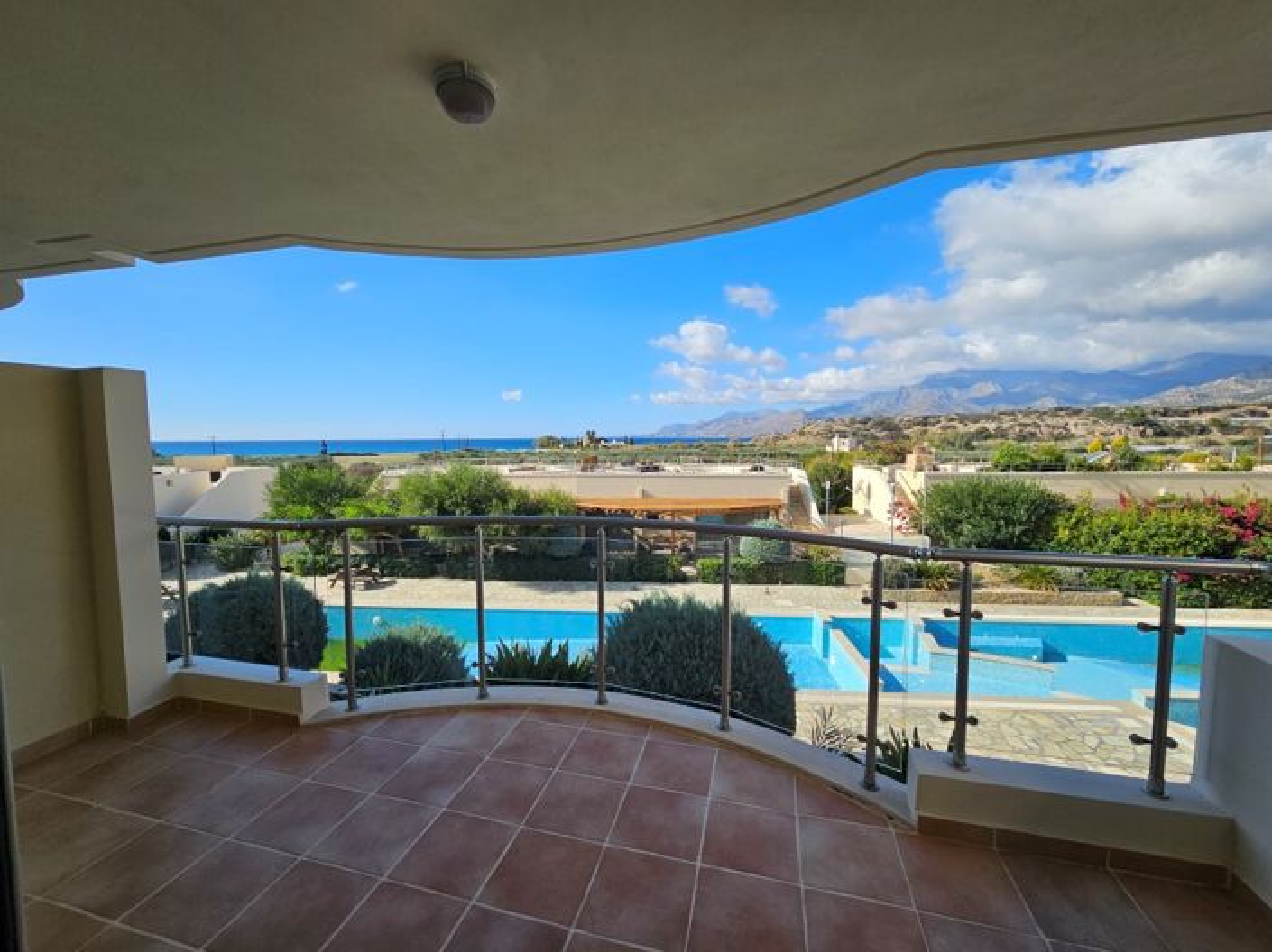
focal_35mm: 13
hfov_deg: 106.2
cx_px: 636
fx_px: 477
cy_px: 476
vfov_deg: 89.9
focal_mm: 2.2
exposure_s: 1/1925
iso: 50
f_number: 2.2
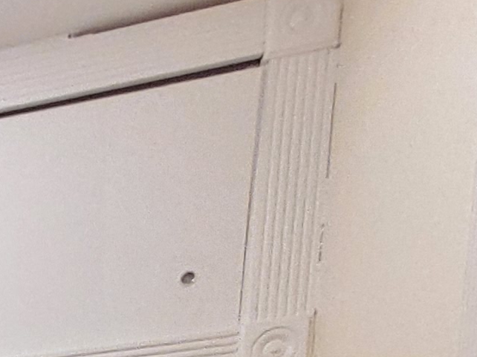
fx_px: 1116
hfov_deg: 14.9
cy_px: 975
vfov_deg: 12.2
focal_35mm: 81
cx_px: -659
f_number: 2.2
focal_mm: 1.74
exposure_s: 1/59
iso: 400
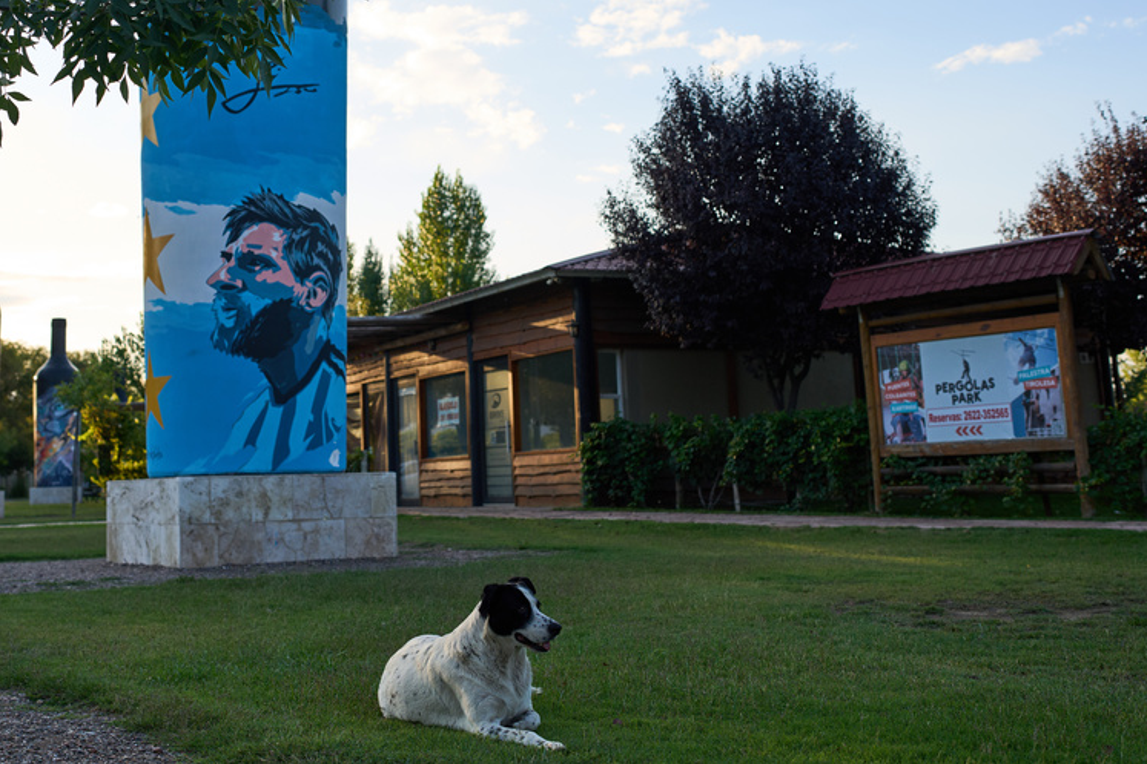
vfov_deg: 27.9
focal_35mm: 48
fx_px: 1529
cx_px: 416
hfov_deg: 40.8
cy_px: 242
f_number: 3.5
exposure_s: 1/800
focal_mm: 35
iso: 200
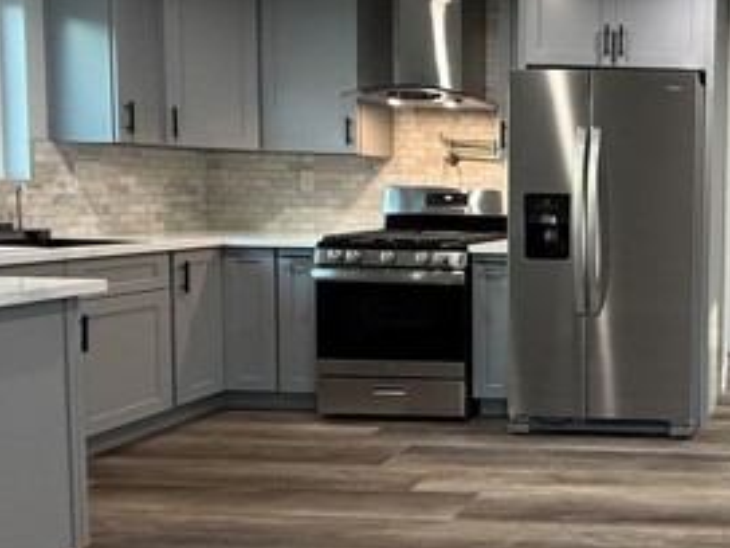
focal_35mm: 33
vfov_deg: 42.8
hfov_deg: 42.9
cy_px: 234
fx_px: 696
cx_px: 808
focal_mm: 2.22
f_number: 2.2
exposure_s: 1/60
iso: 200
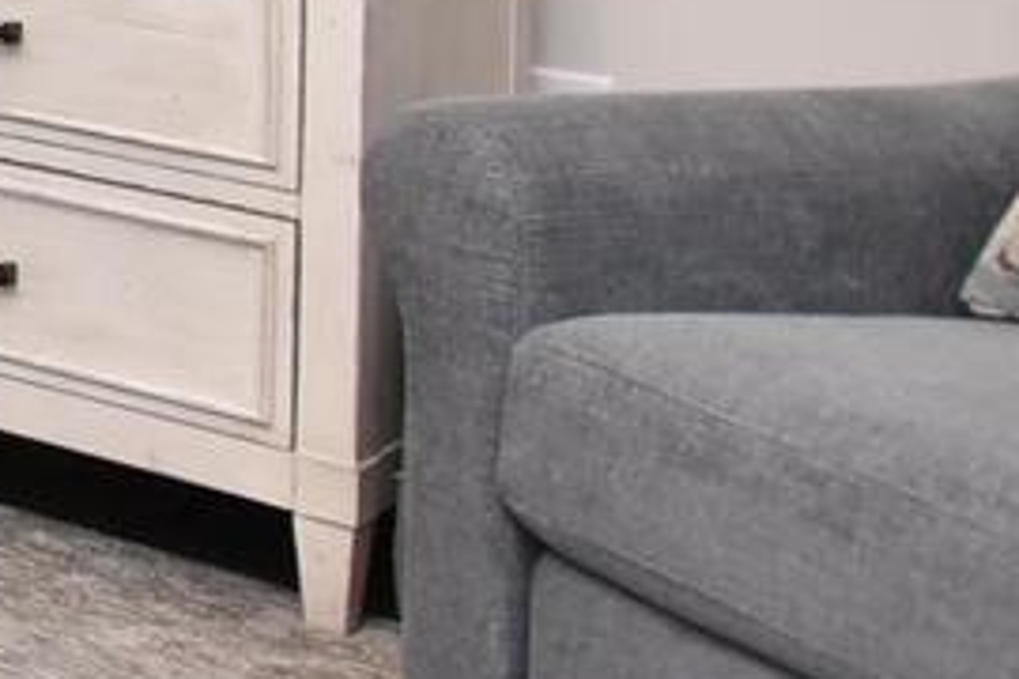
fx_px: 2717
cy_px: -596
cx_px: -1566
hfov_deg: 13.6
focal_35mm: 96
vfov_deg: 12.8
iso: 800
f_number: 6.3
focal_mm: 12
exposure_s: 1/50
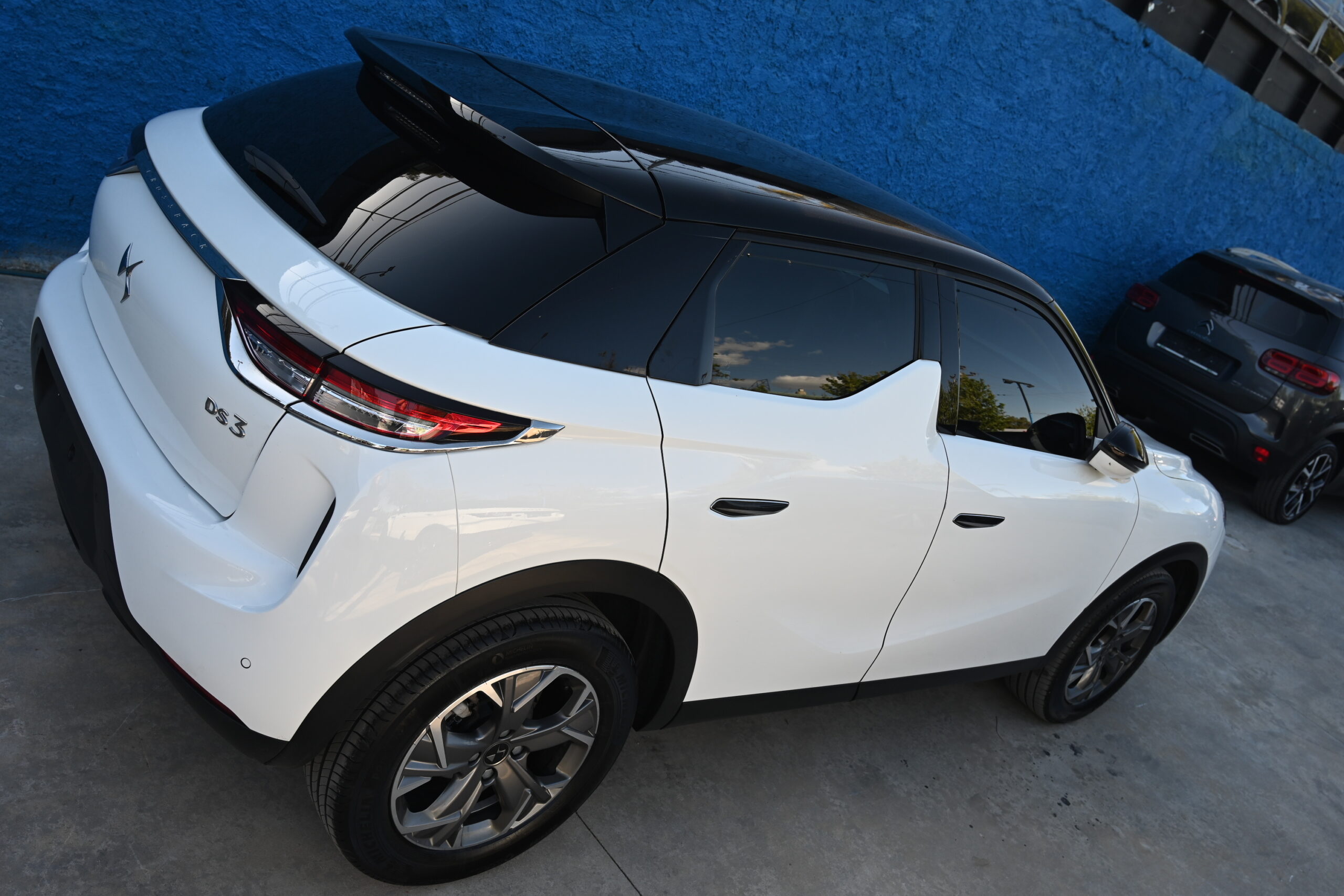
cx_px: 672
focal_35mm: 30
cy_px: 448
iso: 200
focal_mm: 30
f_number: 5.6
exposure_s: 1/250
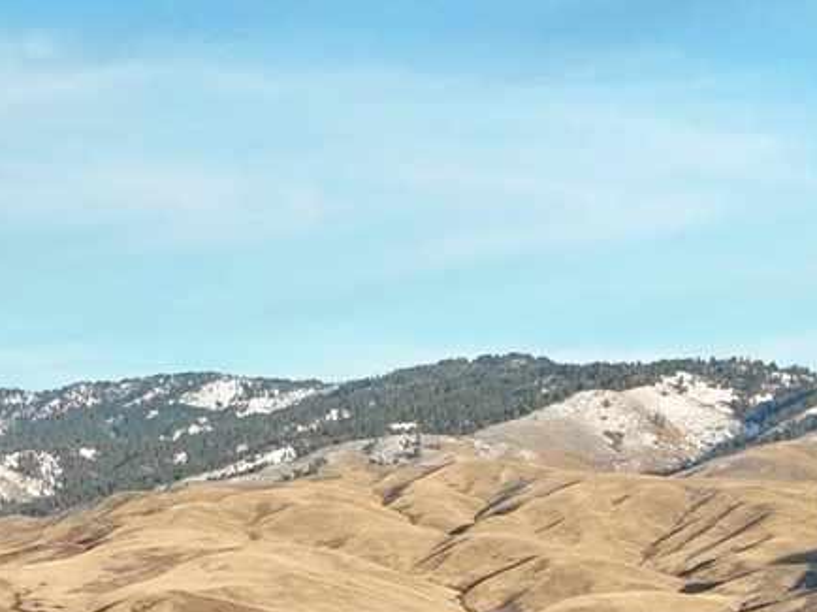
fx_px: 4010
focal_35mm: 170
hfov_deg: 11.2
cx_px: -369
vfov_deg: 8.4
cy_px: 1050
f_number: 2.8
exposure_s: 1/640
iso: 120
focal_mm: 12.29
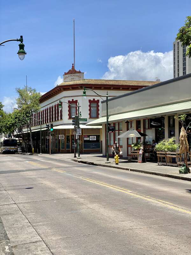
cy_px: 128
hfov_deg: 28.0
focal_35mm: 52
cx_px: 96
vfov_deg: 36.8
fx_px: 383
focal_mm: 6
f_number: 2
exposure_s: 1/1410
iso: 20
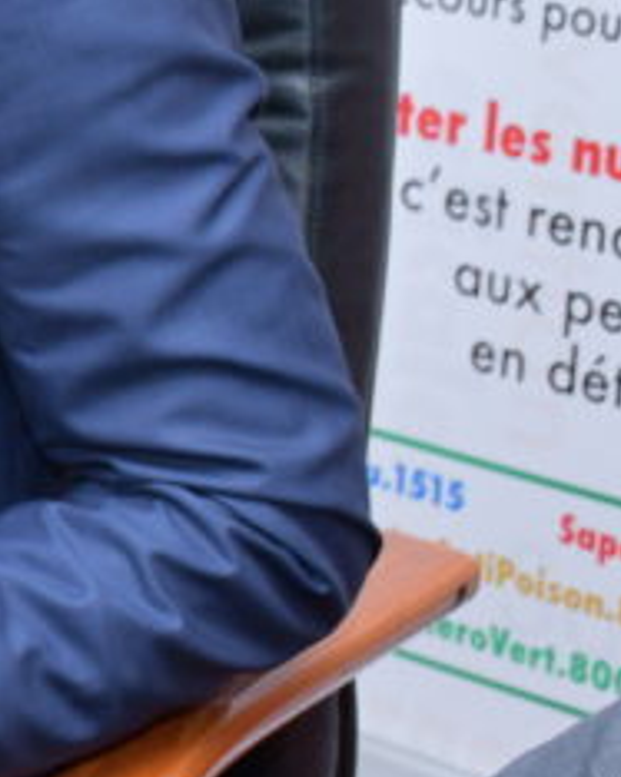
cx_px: -910
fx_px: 3448
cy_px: 103
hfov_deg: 9.2
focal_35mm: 150
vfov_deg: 12.8
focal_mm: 26
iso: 1000
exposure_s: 1/60
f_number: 7.1
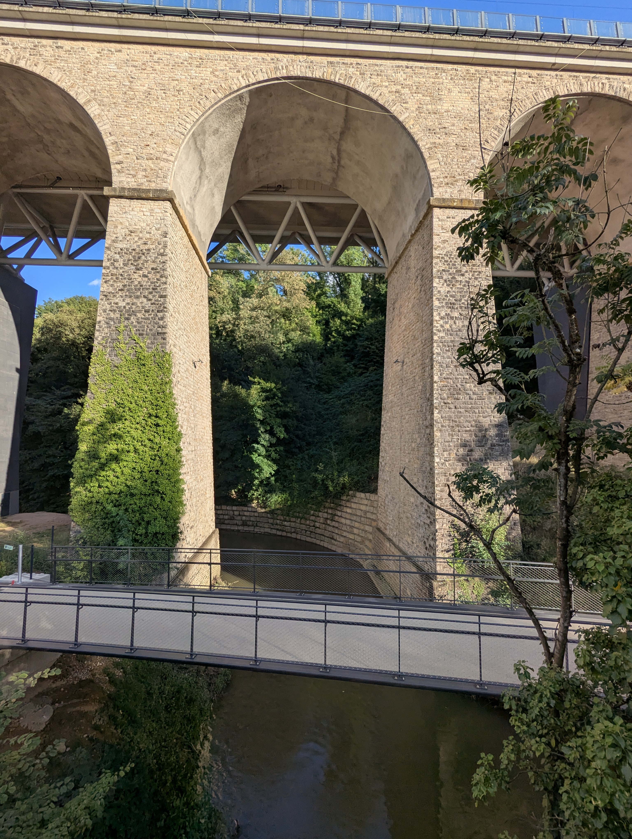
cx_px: 316
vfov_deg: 94.4
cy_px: 420
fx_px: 389
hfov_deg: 78.2
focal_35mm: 16
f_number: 2.2
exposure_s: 1/978
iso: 50
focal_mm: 2.35
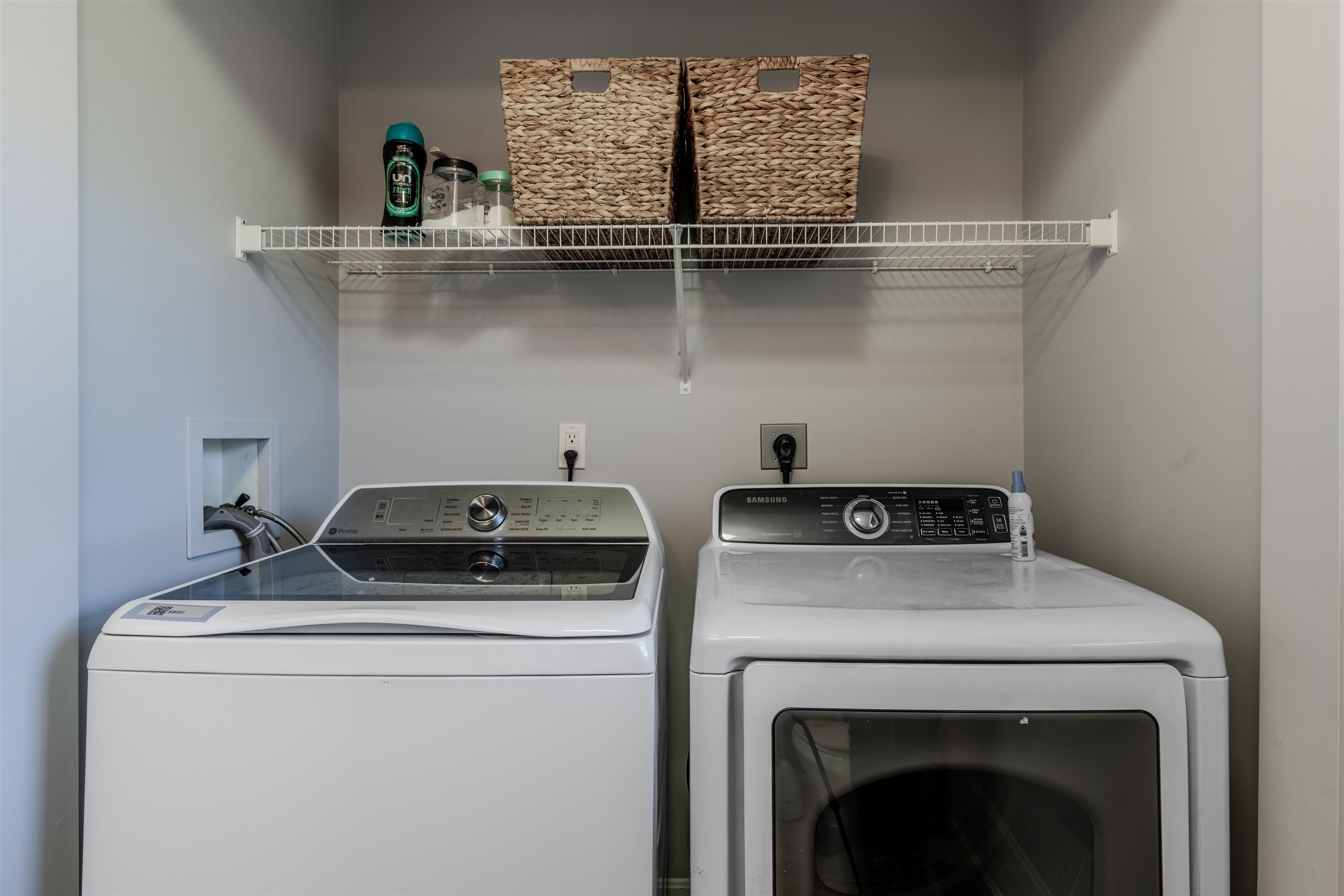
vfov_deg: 63.2
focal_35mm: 20
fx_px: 728
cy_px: 448
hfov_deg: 85.4
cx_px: 672
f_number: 8
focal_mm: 19.5
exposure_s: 1/200
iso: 400
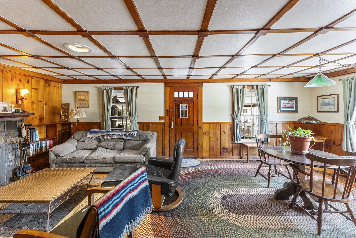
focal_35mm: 14
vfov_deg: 81.3
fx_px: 139
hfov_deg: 104.2
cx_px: 178
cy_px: 119
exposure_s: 1/40
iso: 2000
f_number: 5.6
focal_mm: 14
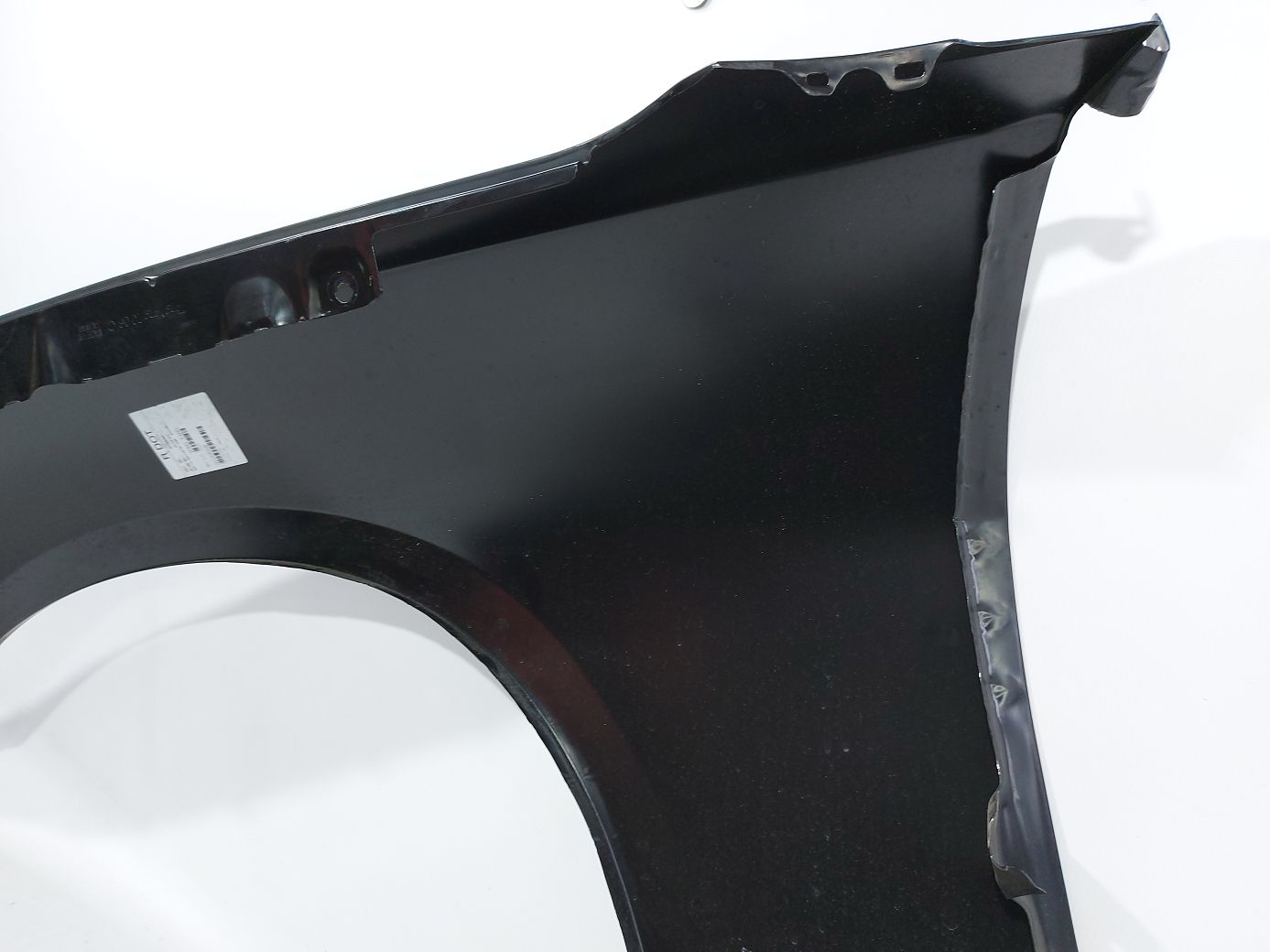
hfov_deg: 71.6
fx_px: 880
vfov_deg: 56.8
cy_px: 476
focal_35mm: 24
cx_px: 635
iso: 80
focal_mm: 5.23
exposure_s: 1/50
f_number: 1.8
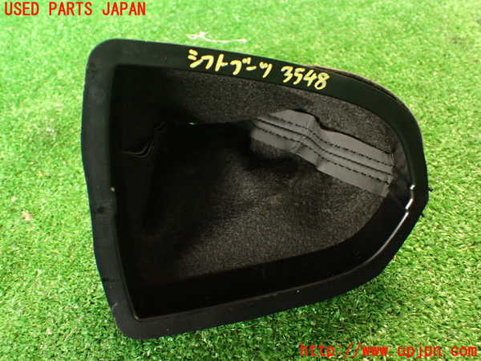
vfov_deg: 44.2
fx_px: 445
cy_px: 180
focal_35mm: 32
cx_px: 240
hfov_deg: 56.8
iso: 800
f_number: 2.4
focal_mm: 5.79
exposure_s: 1/25
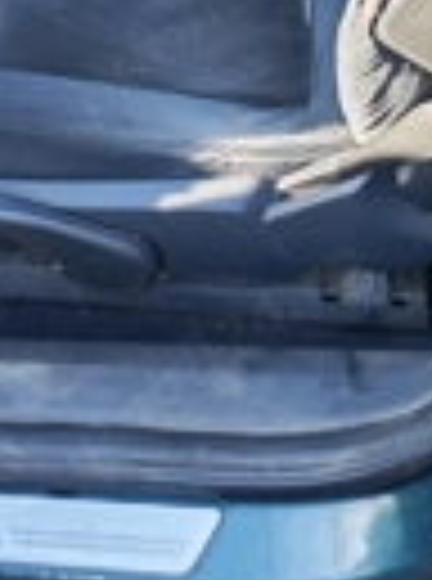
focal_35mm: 84
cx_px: 58
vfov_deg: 20.4
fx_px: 1405
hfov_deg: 17.3
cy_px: -261
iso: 64
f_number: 1.9
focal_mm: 6.12
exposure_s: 1/100
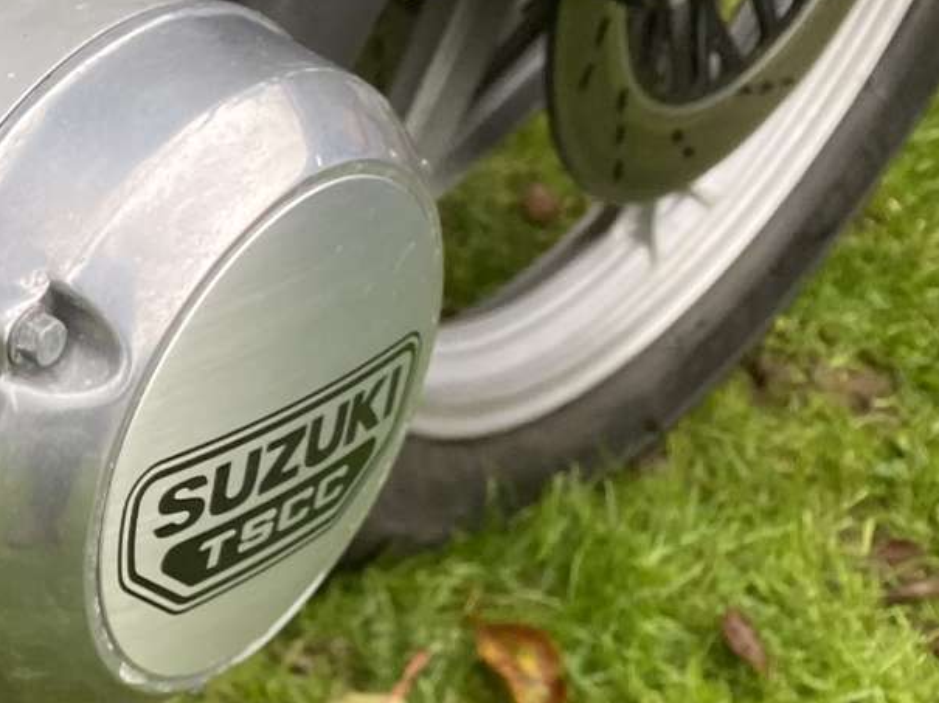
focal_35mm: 86
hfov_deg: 19.1
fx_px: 2331
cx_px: -588
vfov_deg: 17.1
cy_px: 403
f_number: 1.8
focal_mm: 4.25
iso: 125
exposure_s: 1/78
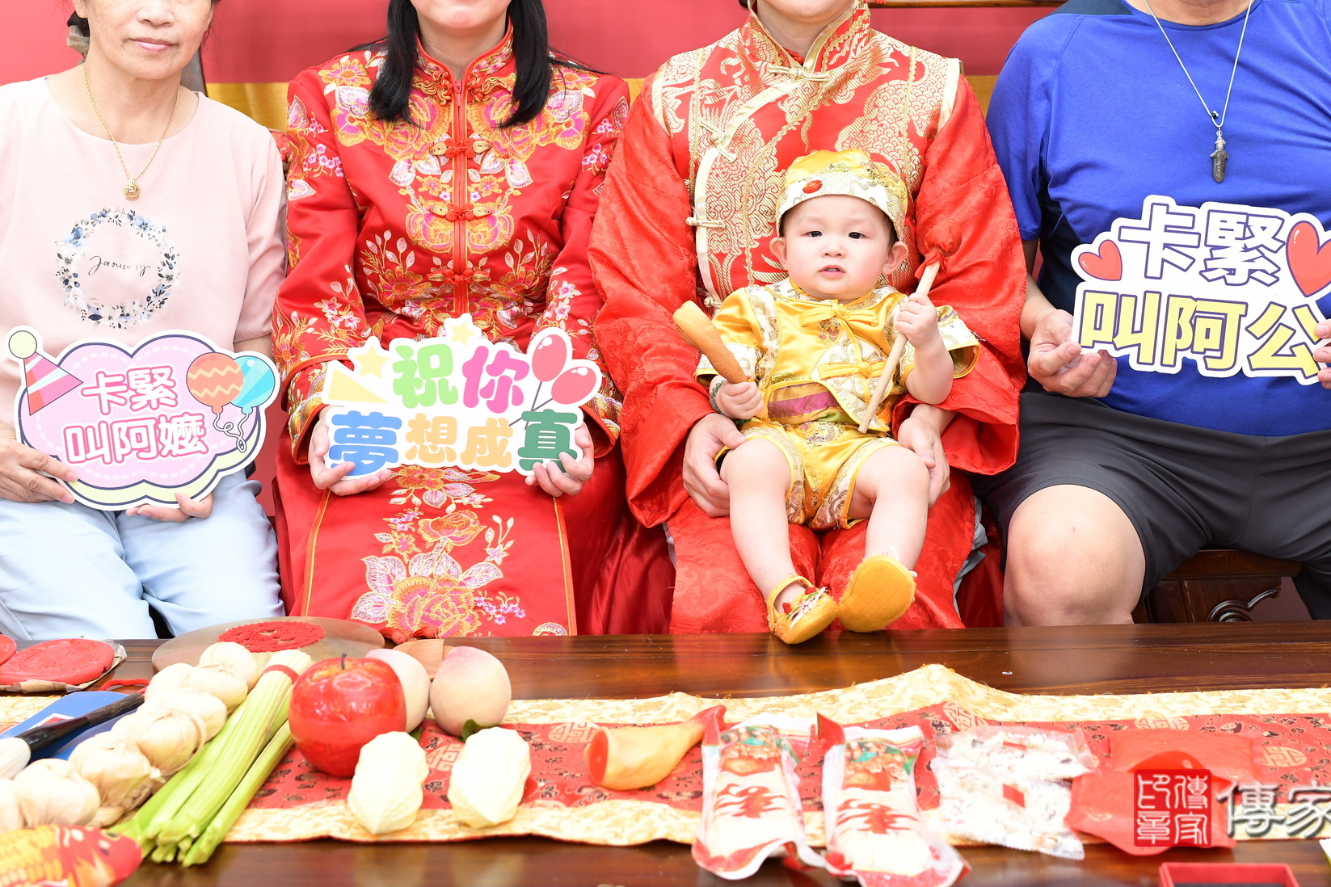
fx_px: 1885
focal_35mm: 51
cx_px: 738
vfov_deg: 26.3
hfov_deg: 38.8
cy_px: 268
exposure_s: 1/200
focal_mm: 35
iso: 1000
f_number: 4.5
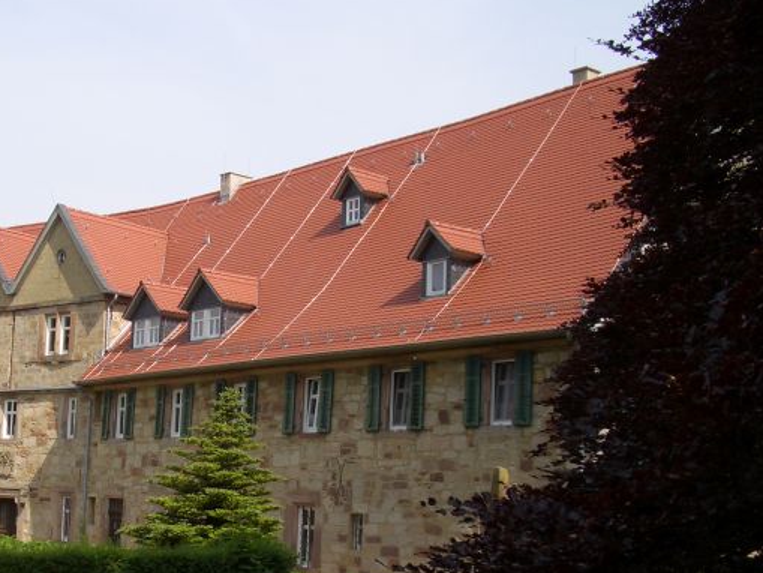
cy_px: 392
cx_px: 202
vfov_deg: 26.4
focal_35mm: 55
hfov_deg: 34.3
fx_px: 1213
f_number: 4.3
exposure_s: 1/400
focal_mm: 5.8
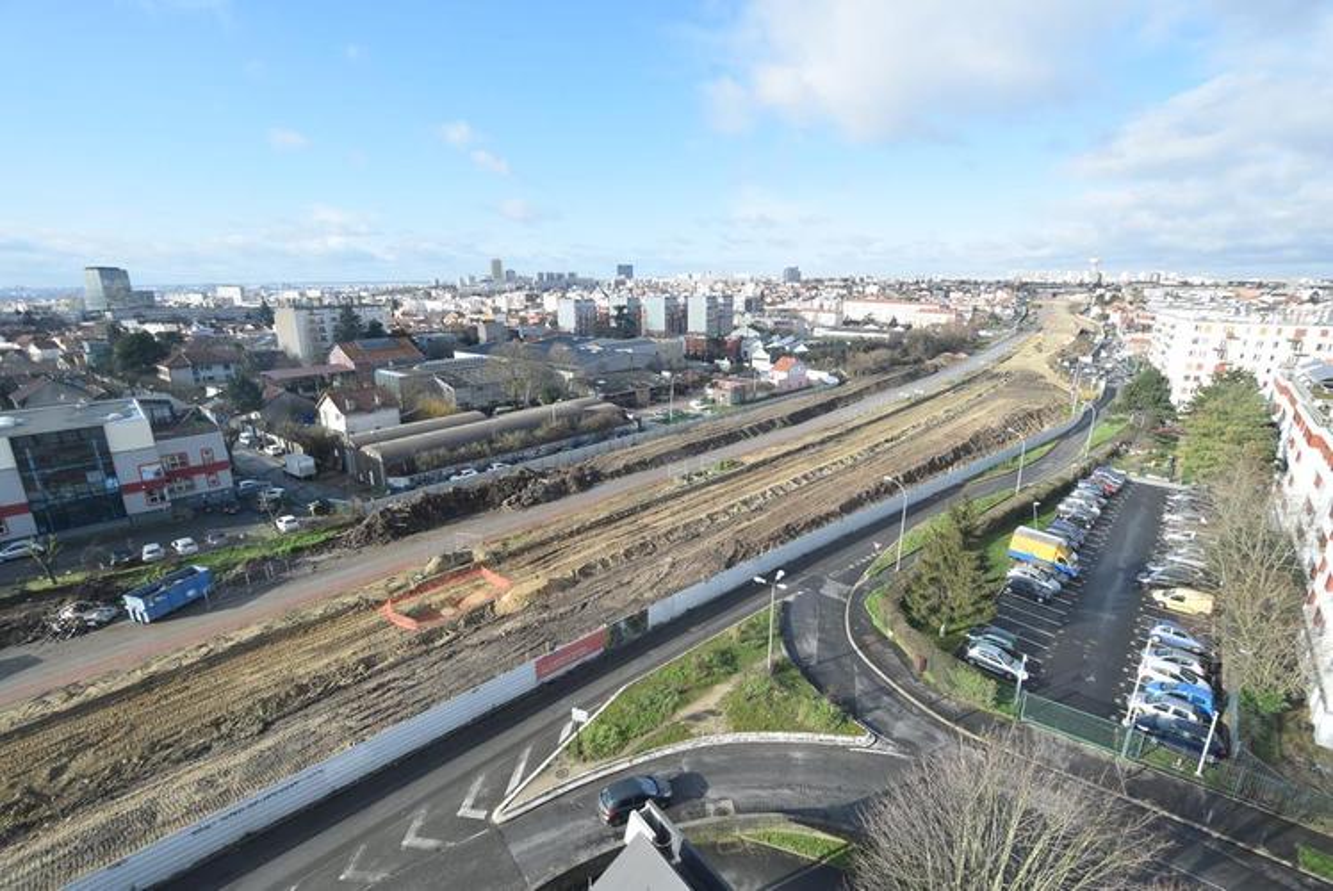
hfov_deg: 100.3
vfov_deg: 77.4
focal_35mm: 15
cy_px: 446
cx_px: 666
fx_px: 556
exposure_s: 1/250
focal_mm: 10
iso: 200
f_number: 8
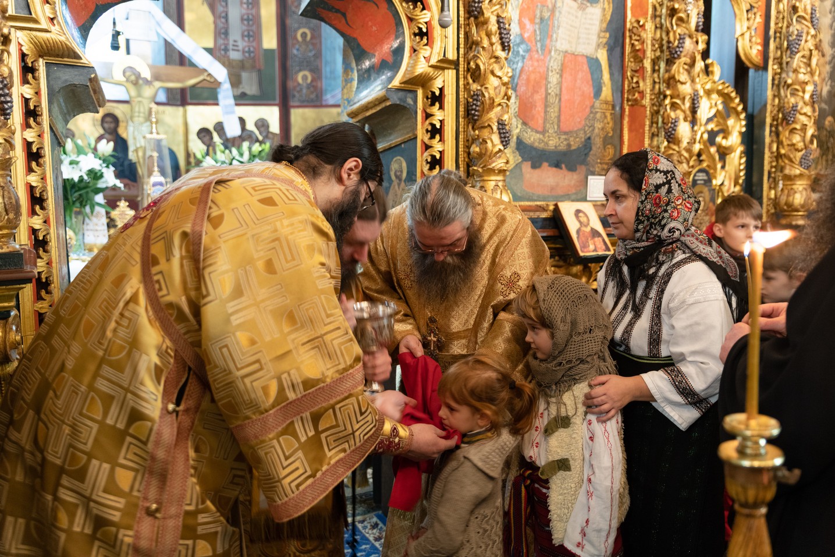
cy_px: 278
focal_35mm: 32
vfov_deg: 41.1
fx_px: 742
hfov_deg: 58.7
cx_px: 418
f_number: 2.8
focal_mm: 32
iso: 800
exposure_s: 1/25
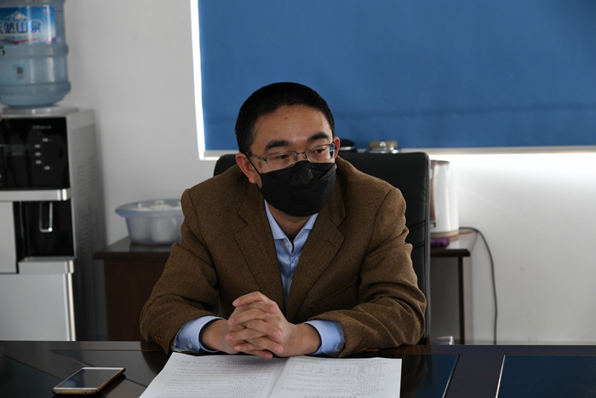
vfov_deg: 16.7
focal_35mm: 82
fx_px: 1358
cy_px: 199
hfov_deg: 24.8
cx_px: 298
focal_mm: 82
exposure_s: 1/160
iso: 1600
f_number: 5.6
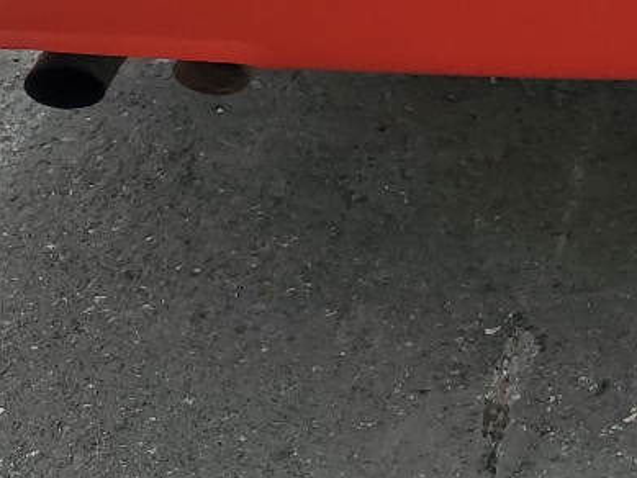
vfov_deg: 12.6
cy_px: -381
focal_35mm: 107
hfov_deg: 17.1
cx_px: 876
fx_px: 1970
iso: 50
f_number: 1.5
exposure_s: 1/2500
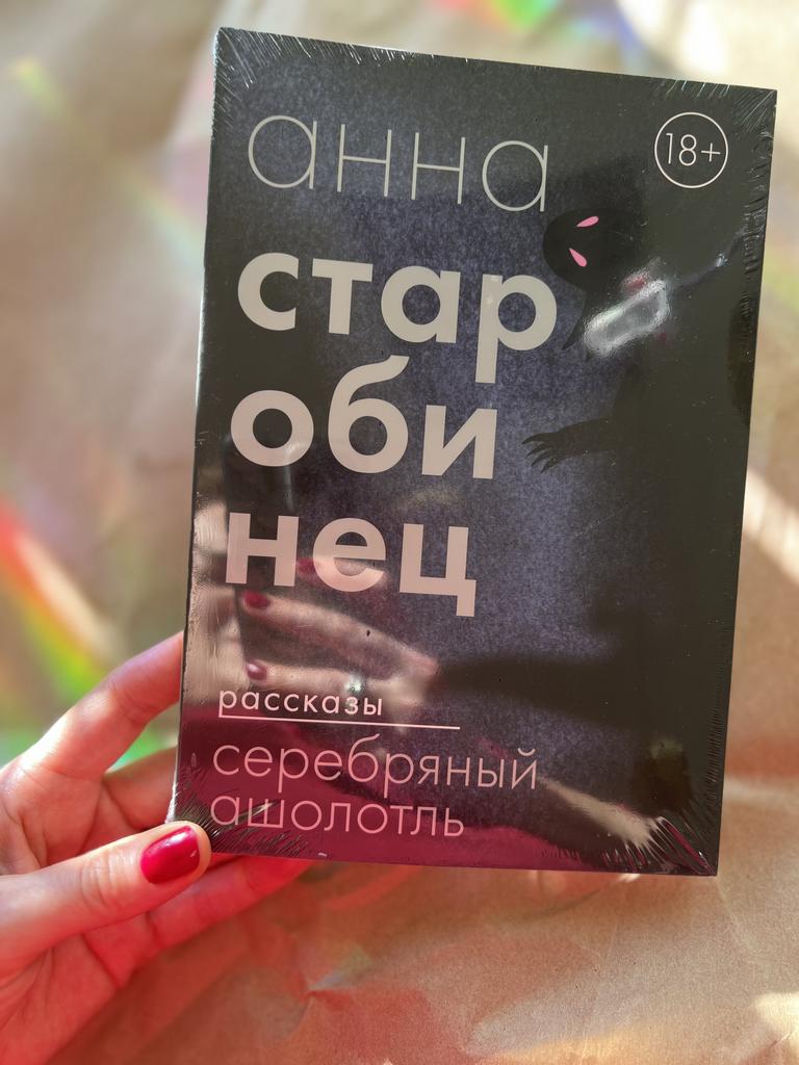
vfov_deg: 67.3
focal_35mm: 26
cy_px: 532
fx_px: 800
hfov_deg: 53.1
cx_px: 400
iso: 32
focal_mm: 5.7
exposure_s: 1/124
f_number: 1.5
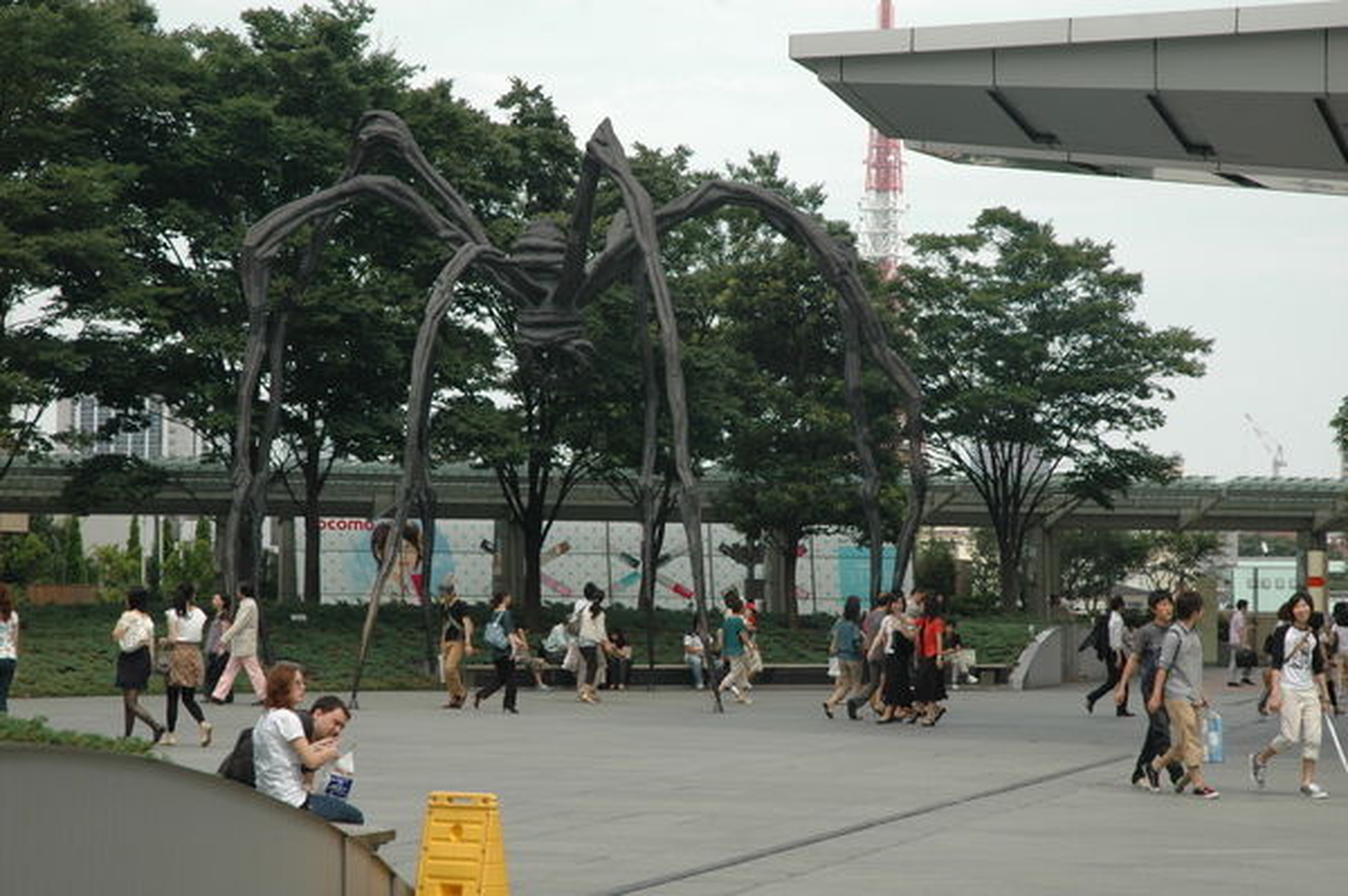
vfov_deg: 14.7
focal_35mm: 93
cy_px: 448
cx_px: 674
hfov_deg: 21.9
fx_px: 3479
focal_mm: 62
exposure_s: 1/250
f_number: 8
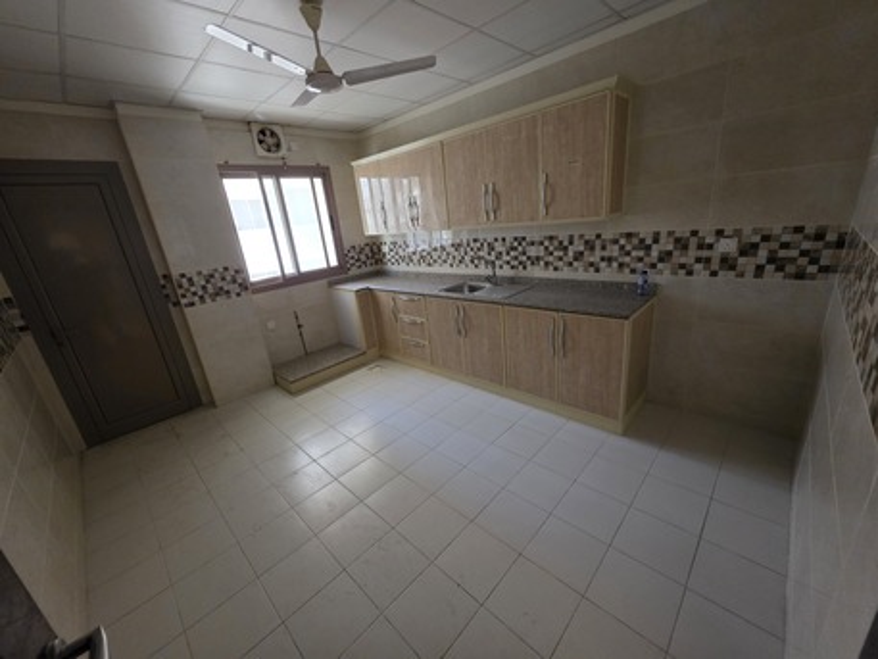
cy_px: 330
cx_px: 439
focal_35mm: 13
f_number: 1.9
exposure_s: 1/50
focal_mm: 2.2
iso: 640
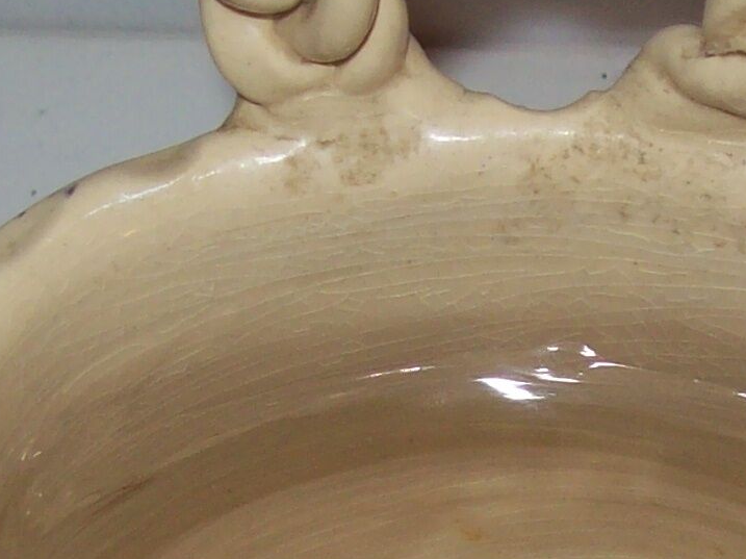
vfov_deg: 10.2
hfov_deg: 13.8
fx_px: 3080
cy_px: 664
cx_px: 540
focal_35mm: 143
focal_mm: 6
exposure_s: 1/64
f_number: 2.7
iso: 80
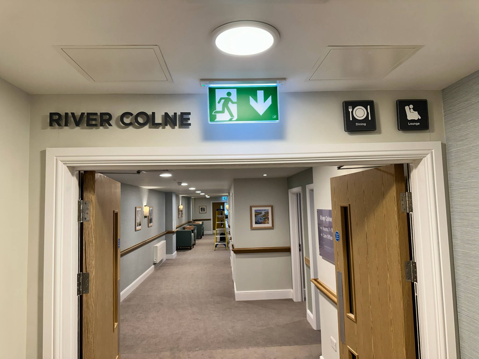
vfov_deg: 56.8
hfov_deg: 71.6
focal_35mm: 24
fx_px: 332
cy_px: 180
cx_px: 240
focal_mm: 6.86
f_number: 1.78
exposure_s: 1/100
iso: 125
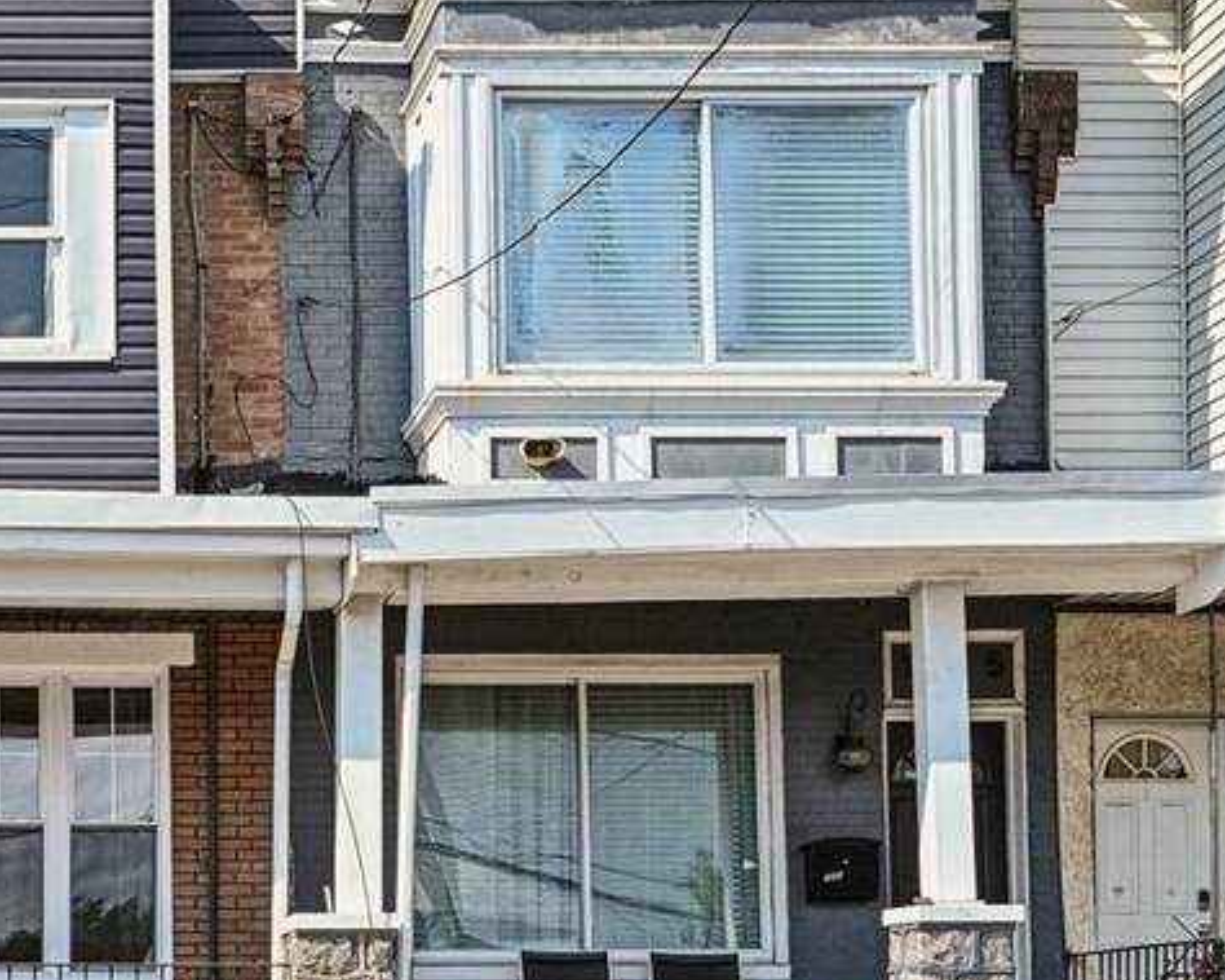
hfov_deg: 23.6
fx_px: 2755
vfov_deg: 20.2
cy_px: 549
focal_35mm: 76
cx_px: -98
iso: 800
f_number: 8
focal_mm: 30
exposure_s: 1/1250
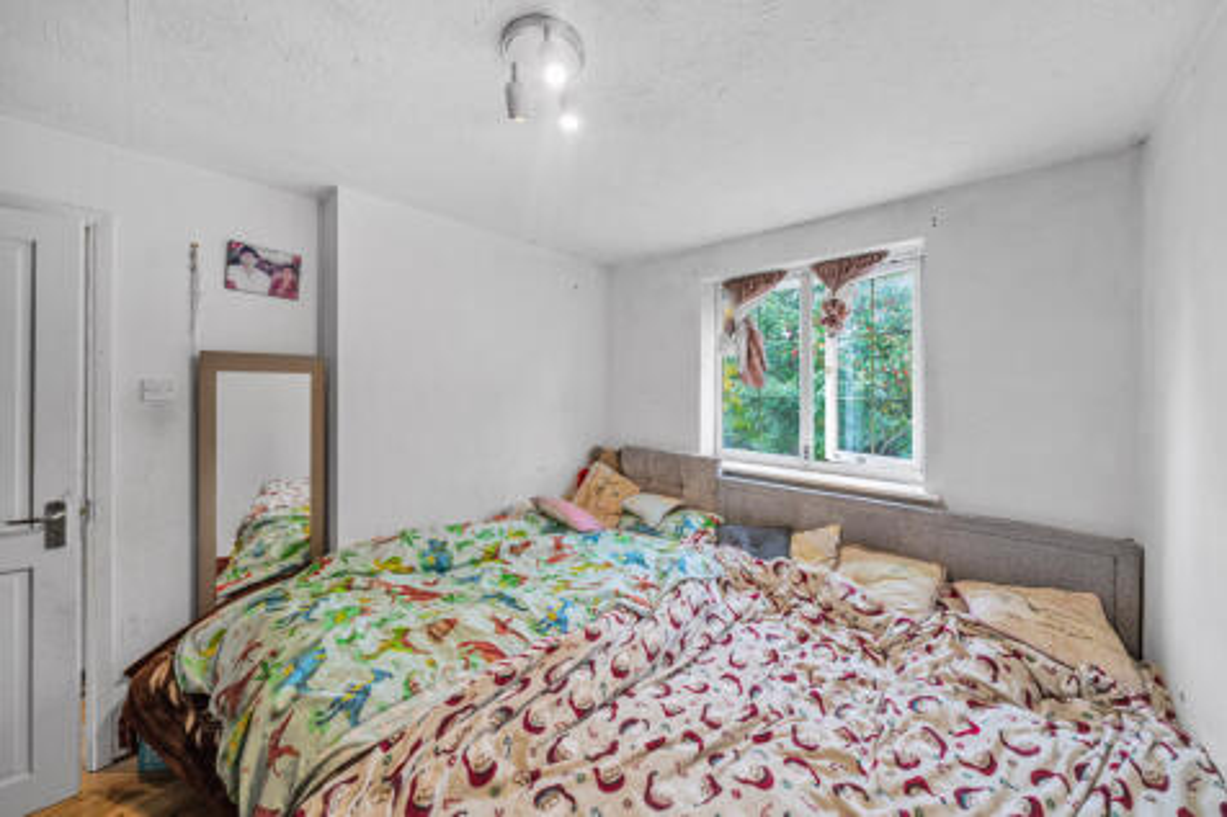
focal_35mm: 12
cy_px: 408
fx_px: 409
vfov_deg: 90.0
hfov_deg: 112.6
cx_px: 614
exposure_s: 1/6
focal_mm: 12
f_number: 8
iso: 250
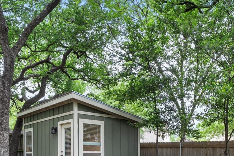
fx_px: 240
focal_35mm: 37
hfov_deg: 51.9
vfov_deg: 32.7
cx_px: 125
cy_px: 160
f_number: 10
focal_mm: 16
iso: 250
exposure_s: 1/3
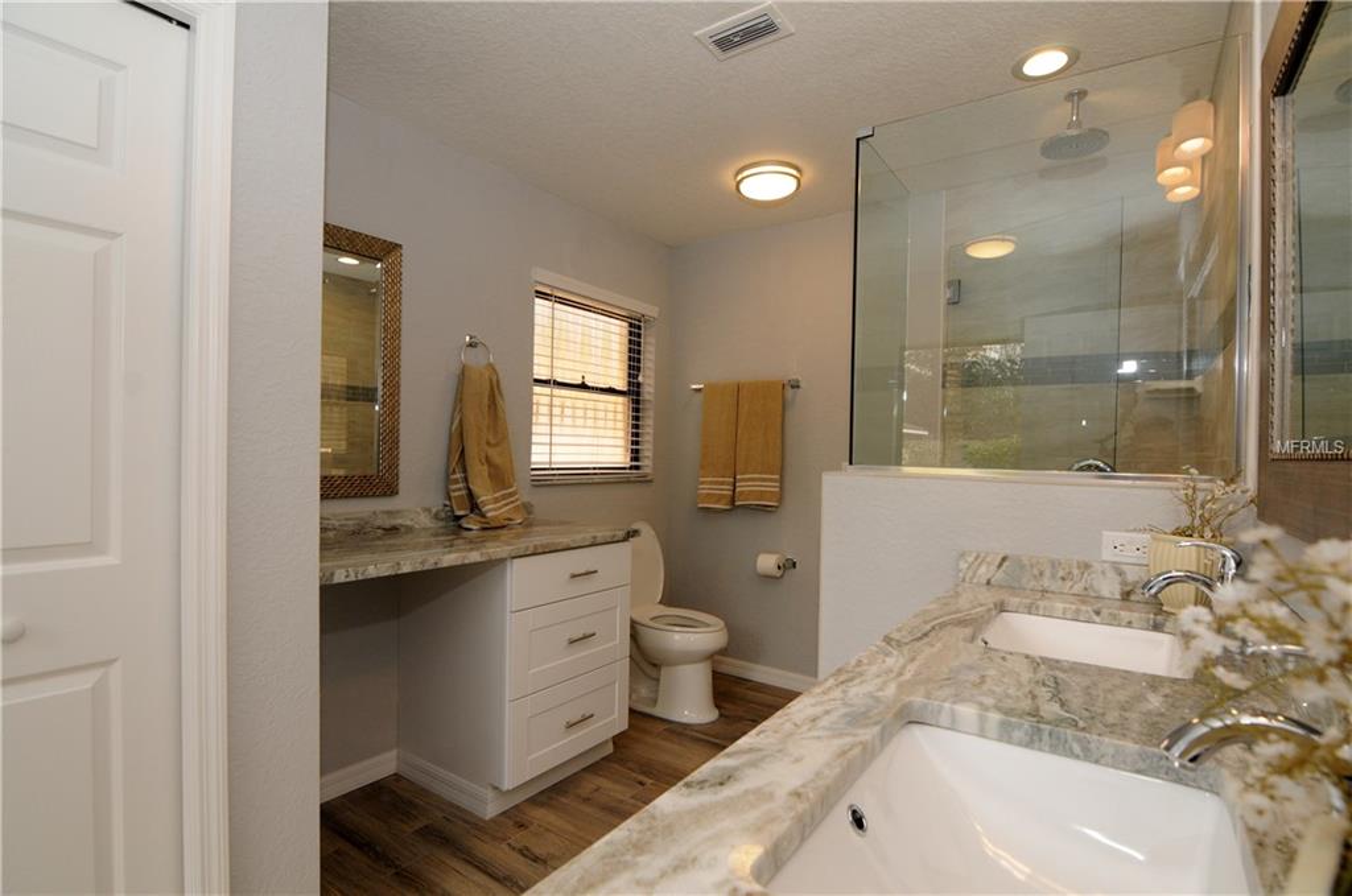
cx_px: 676
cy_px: 448
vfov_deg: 71.9
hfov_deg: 95.1
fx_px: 619
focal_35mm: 16
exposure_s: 1/80
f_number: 5.6
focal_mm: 11
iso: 400
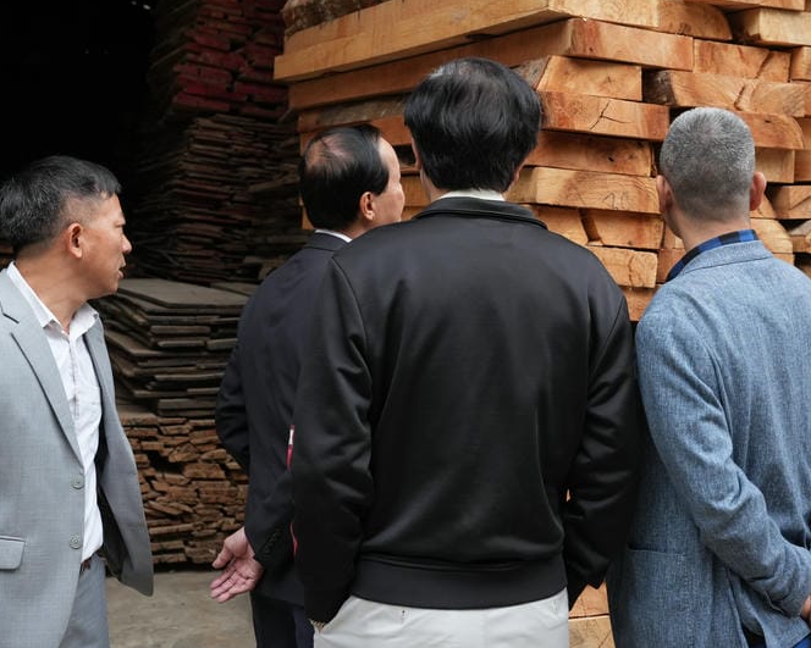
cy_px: 249
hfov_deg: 33.1
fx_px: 1360
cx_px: 480
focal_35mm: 57
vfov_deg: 26.7
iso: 640
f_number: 4.5
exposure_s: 1/400
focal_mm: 33.4
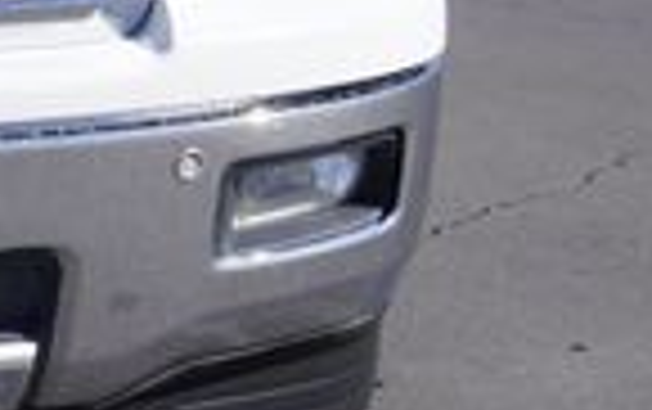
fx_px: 3242
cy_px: -171
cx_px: -553
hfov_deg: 10.7
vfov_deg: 7.1
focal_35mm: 182
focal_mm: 27
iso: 100
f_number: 11
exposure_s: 1/160
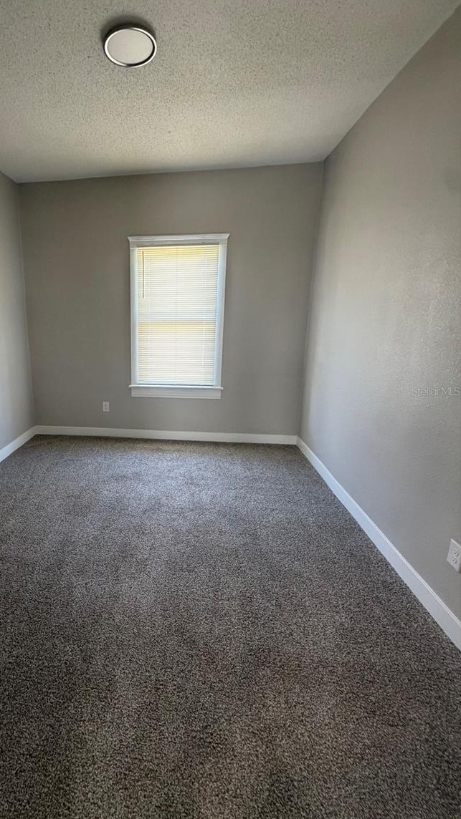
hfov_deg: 64.6
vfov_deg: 99.3
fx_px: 348
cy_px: 391
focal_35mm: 16
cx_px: 140
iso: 320
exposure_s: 1/60
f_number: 2.2
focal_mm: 2.22
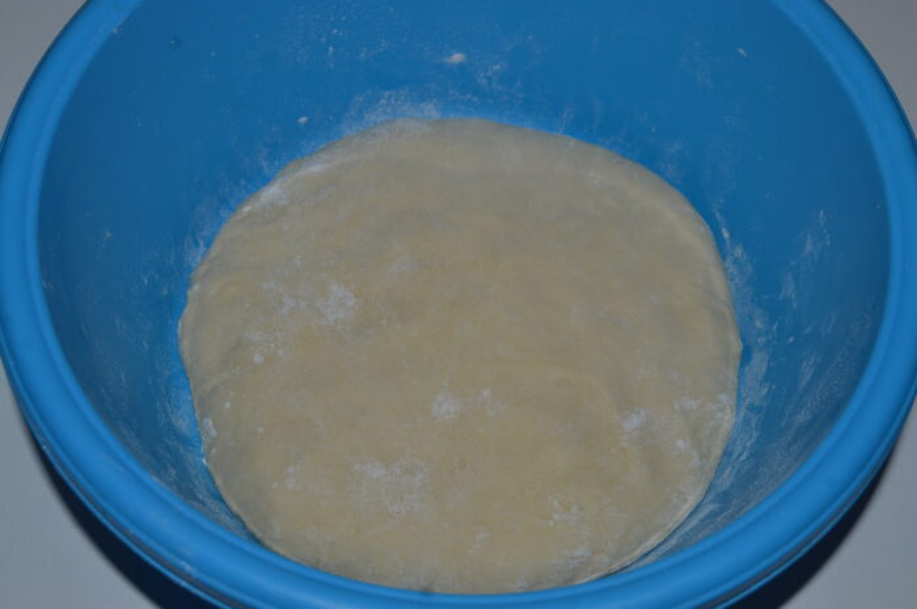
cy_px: 304
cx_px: 458
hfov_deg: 41.2
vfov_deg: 28.0
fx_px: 1221
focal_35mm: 48
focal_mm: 32
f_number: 8
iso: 100
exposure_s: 1/60
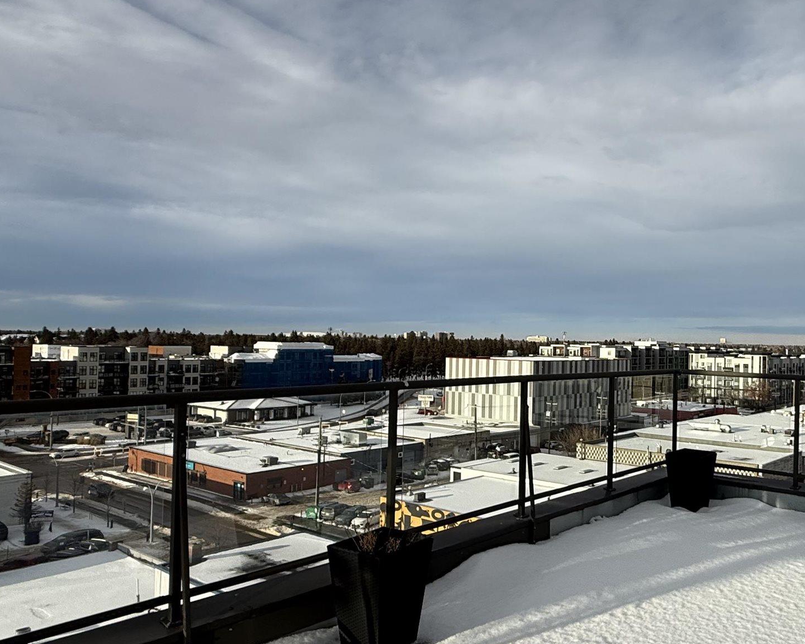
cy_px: 333
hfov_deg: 56.3
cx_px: 637
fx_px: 691
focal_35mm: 29
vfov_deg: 50.0
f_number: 2.2
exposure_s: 1/3289
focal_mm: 2.22
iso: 50
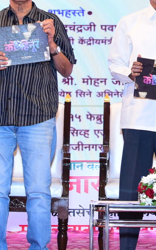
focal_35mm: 123
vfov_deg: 16.8
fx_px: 837
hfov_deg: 10.6
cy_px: 51
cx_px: 136
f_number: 4.5
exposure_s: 1/160
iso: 1000
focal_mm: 32
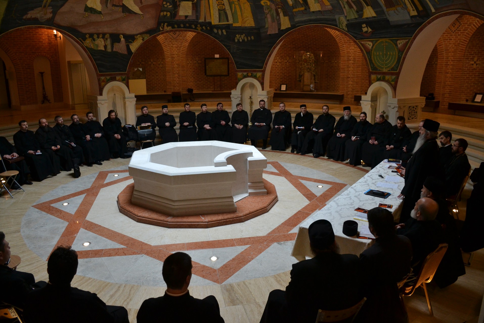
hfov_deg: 67.4
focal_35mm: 27
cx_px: 242
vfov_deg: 47.9
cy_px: 162
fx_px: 363
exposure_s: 1/100
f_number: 3.5
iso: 800
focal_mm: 18
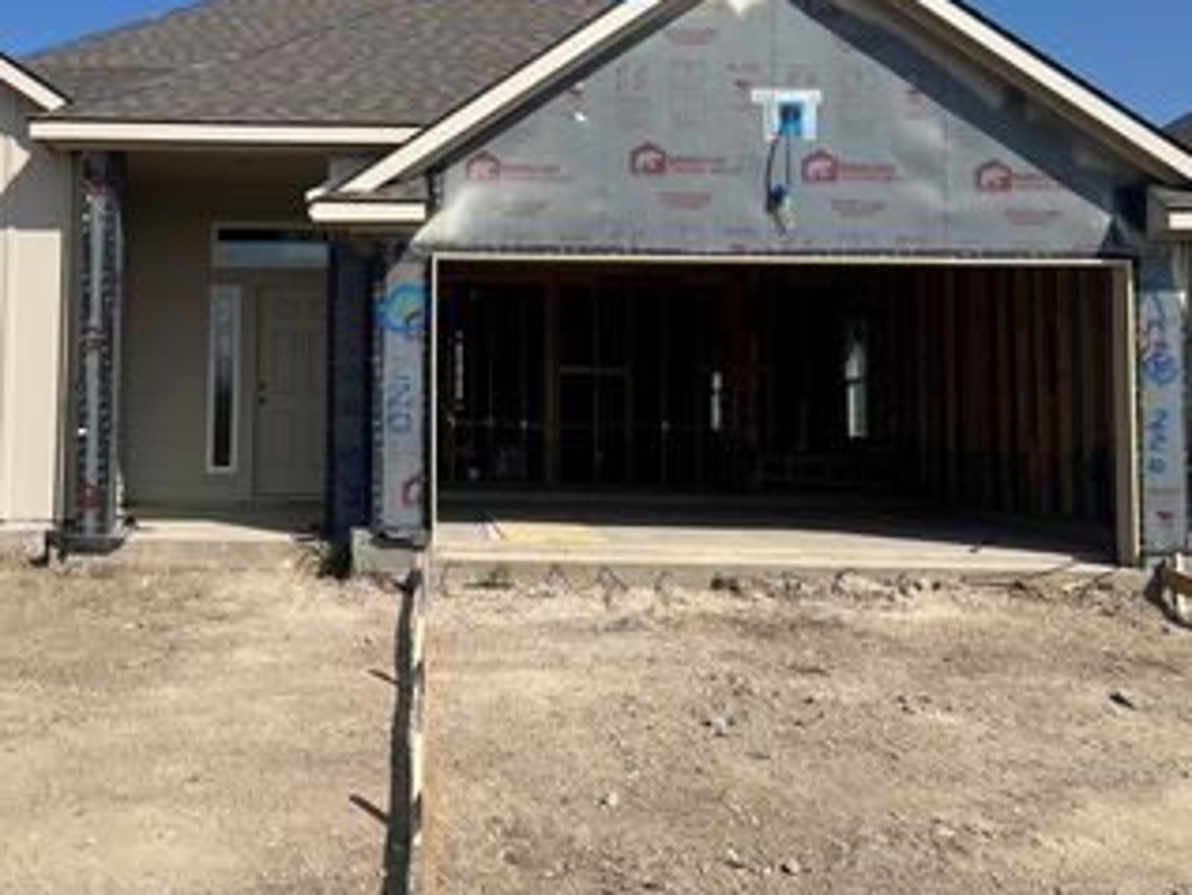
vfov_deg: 34.9
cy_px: 314
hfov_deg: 45.0
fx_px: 1412
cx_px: 387
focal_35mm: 41
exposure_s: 1/6993
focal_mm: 5.7
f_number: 1.5
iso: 50
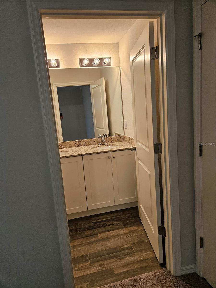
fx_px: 191
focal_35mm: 23
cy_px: 144
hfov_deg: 58.9
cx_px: 108
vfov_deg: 73.9
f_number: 1.8
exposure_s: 1/120
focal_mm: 5.4
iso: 250
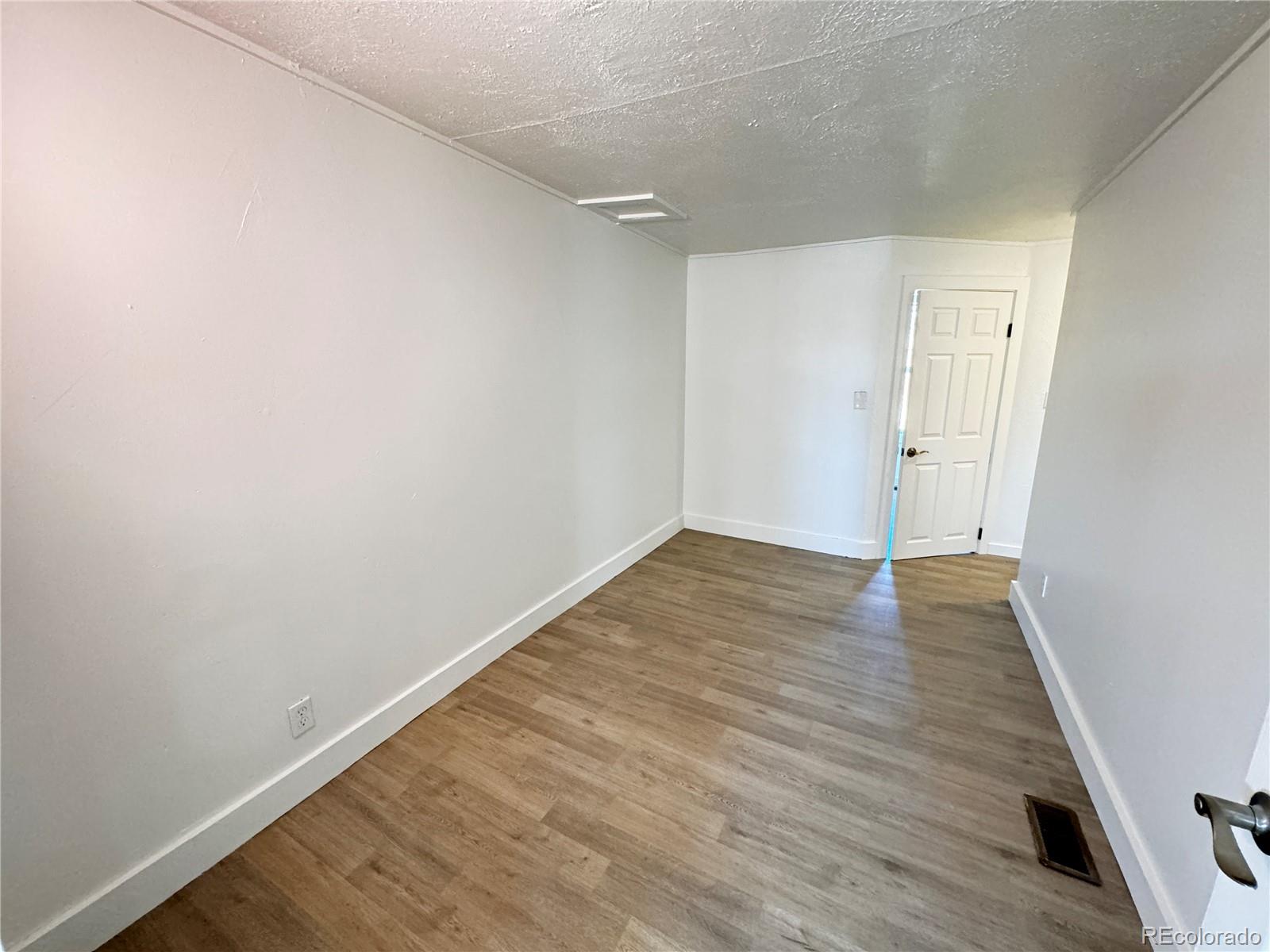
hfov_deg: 102.1
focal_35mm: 14
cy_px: 476
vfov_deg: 85.7
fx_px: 514
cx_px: 635
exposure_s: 1/60
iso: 500
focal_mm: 2.22
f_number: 2.2
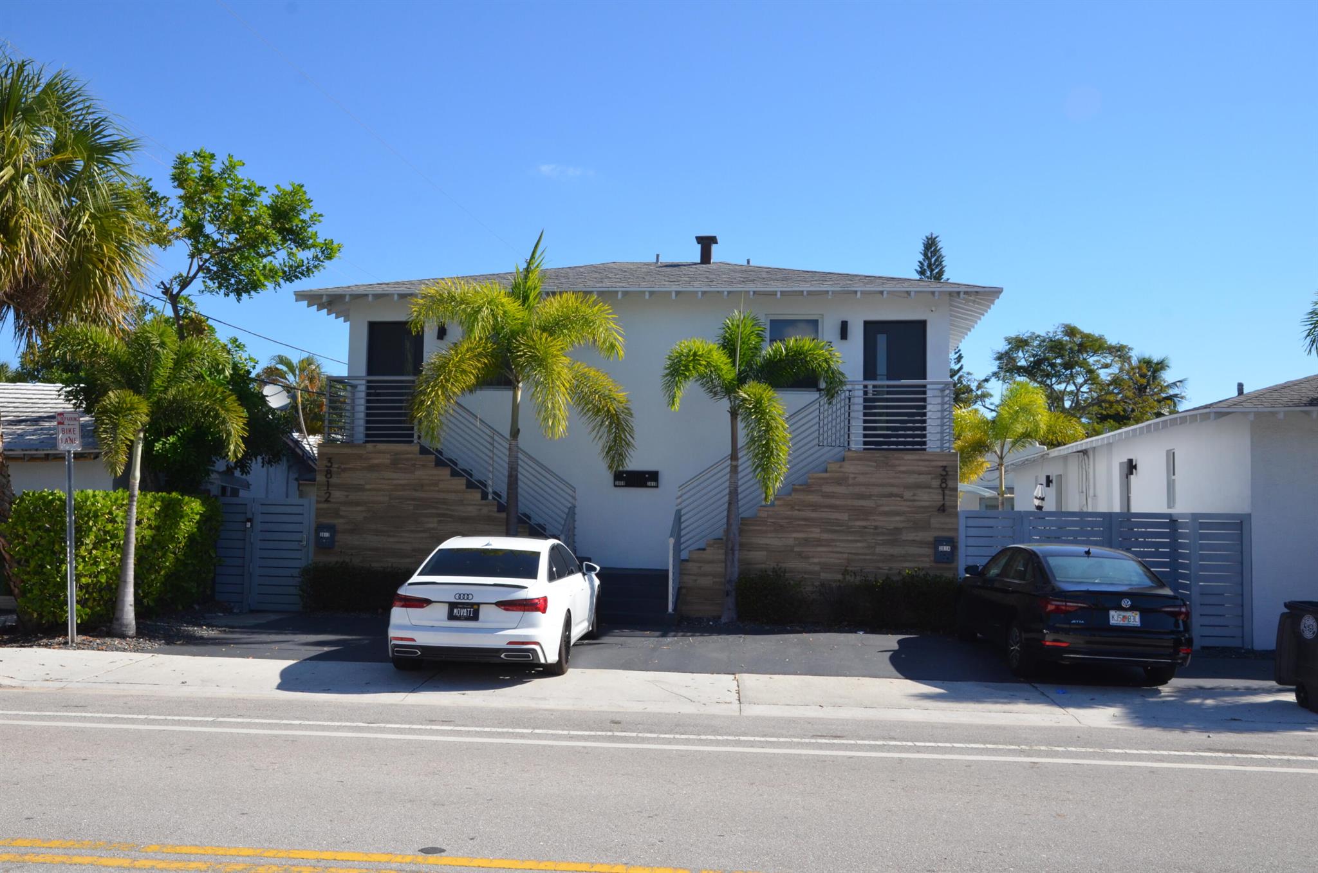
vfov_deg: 43.4
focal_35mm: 30
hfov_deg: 62.0
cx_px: 659
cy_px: 436
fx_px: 1096
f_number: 11
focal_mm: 20
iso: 500
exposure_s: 1/500
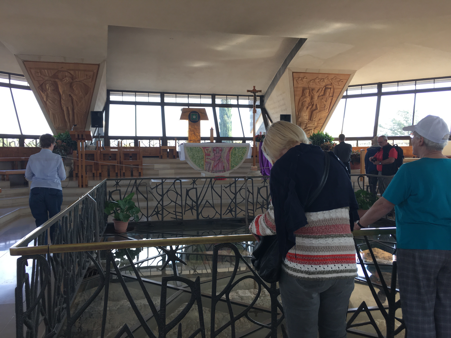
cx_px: 226
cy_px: 169
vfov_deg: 48.2
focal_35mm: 29
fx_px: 378
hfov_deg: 61.7
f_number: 2.2
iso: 32
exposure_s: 1/100
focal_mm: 4.15
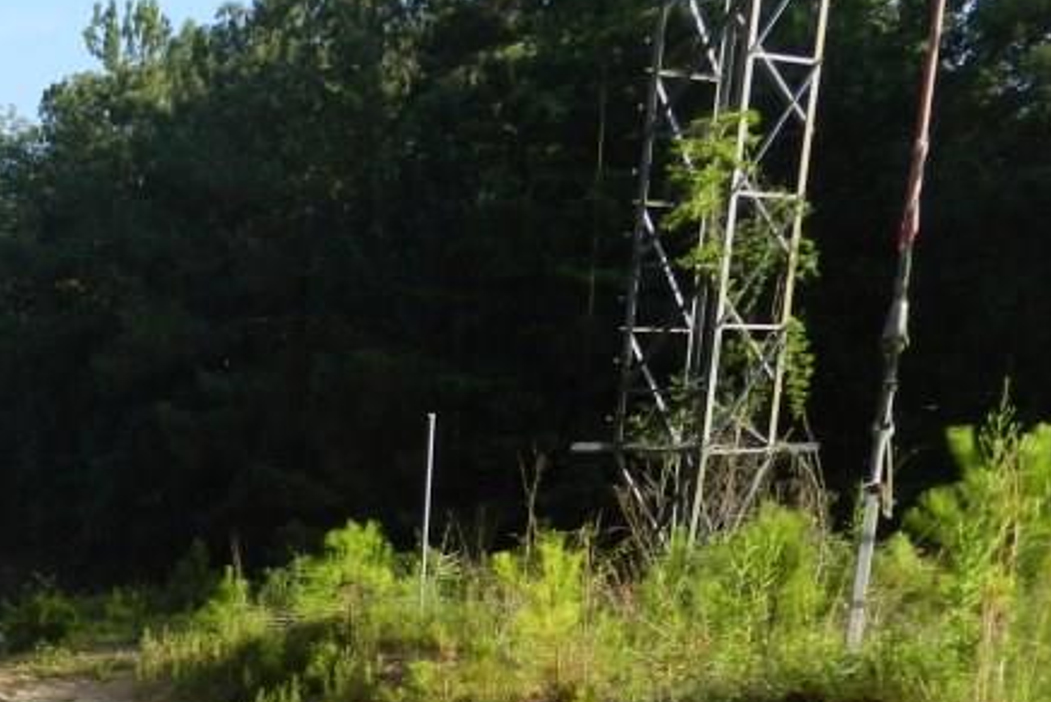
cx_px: -99
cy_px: 777
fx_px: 1636
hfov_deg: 31.6
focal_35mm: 56
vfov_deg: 22.8
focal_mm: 4
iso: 160
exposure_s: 1/640
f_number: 3.4
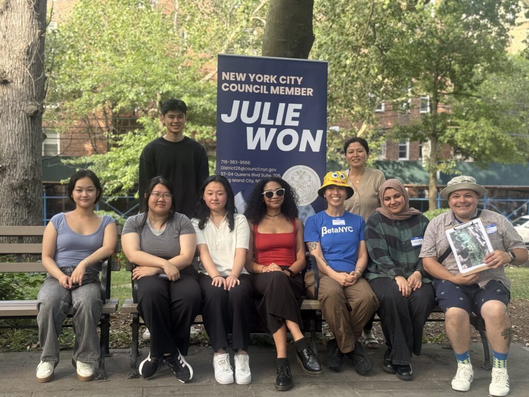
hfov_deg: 39.7
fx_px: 734
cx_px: 264
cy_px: 198
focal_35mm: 48
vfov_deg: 30.3
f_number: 1.78
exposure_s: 1/196
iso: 100
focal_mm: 6.76
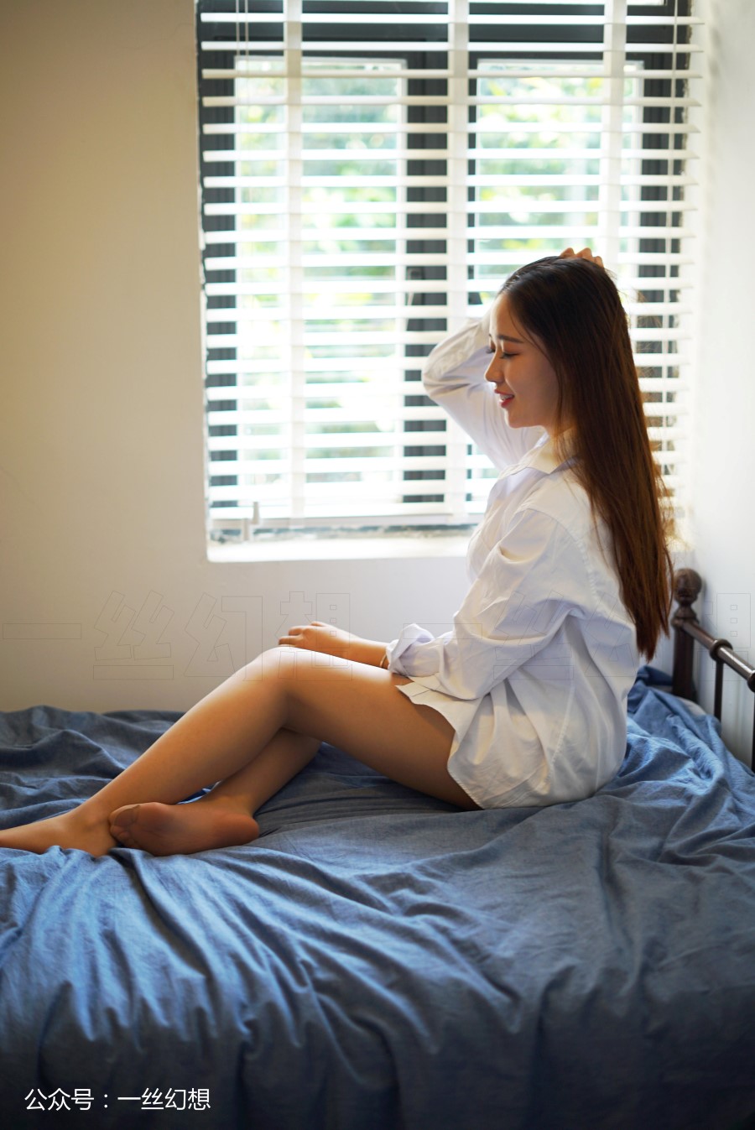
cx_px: 378
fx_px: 1570
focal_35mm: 50
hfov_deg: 27.0
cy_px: 565
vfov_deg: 39.6
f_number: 2
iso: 100
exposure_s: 1/200
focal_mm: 50
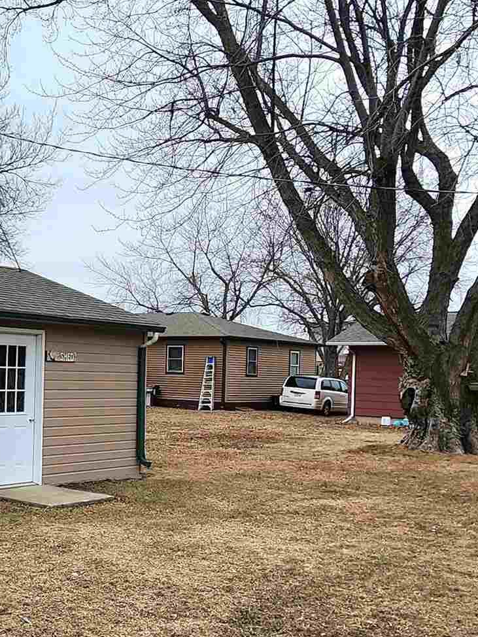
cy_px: 366
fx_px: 755
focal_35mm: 41
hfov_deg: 32.1
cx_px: -10
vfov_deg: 45.6
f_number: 2.2
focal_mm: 2.2
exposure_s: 1/1000
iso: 50
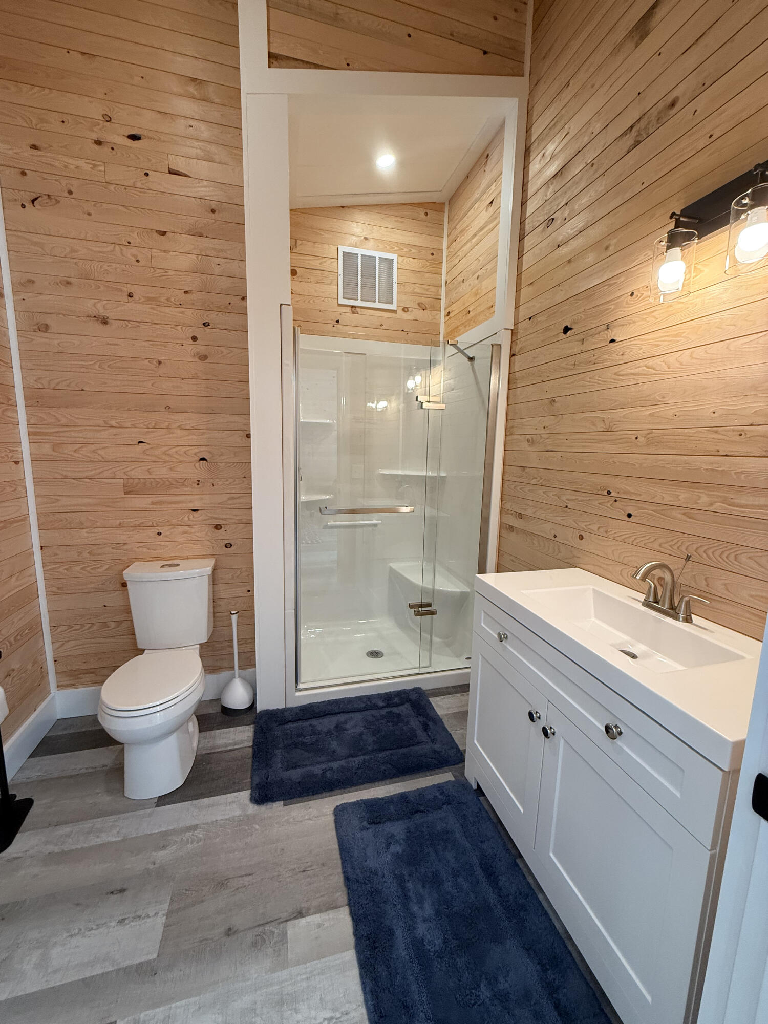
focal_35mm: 14
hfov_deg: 85.7
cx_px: 384
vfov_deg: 102.1
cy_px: 512
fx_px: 414
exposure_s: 1/120
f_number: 2.2
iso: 250
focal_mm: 2.22
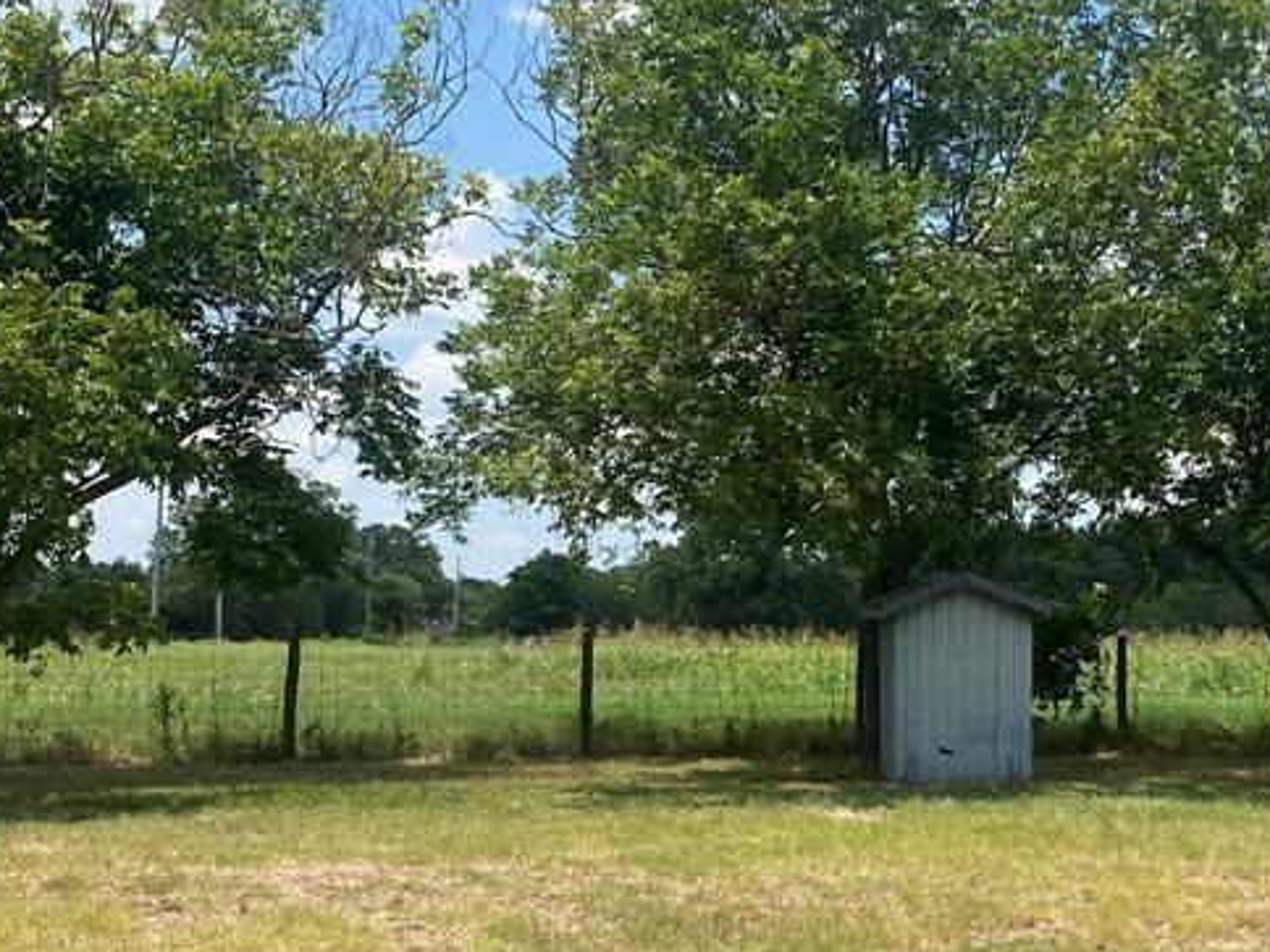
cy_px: 645
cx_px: 1055
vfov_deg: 26.4
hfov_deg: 33.7
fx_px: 2018
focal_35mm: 55
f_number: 1.8
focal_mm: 4.25
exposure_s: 1/2890
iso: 32
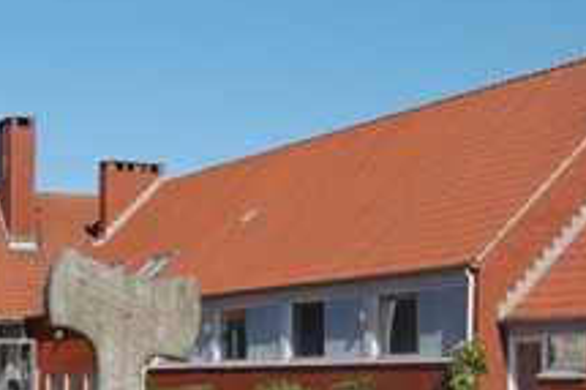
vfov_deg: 12.4
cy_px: 312
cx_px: -19
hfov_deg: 18.0
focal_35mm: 110
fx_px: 1792
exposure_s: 1/400
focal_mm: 31
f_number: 10
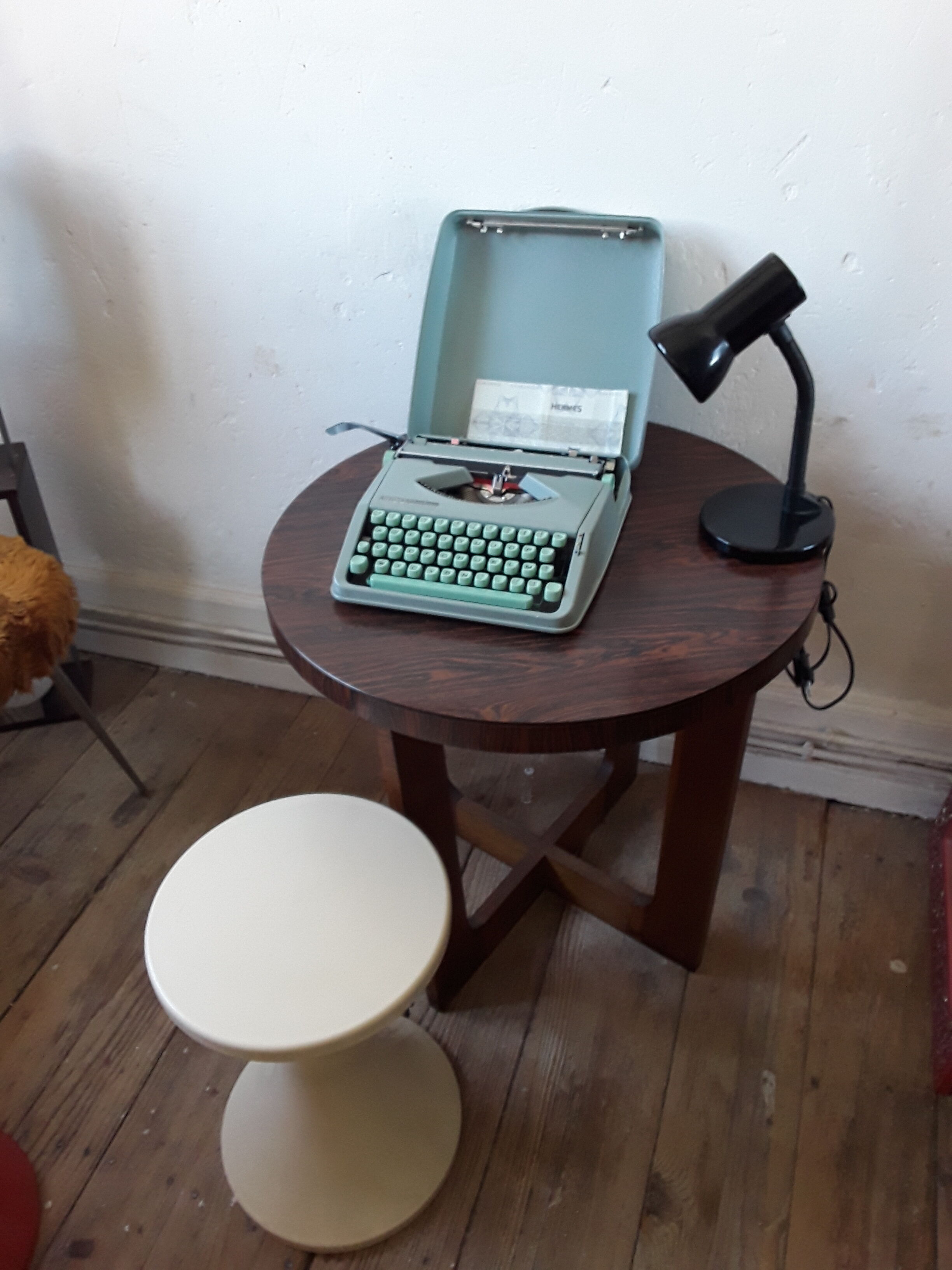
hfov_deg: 51.4
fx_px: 990
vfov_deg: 65.3
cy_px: 635
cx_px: 476
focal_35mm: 27
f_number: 1.9
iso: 100
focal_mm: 2.91
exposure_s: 1/33
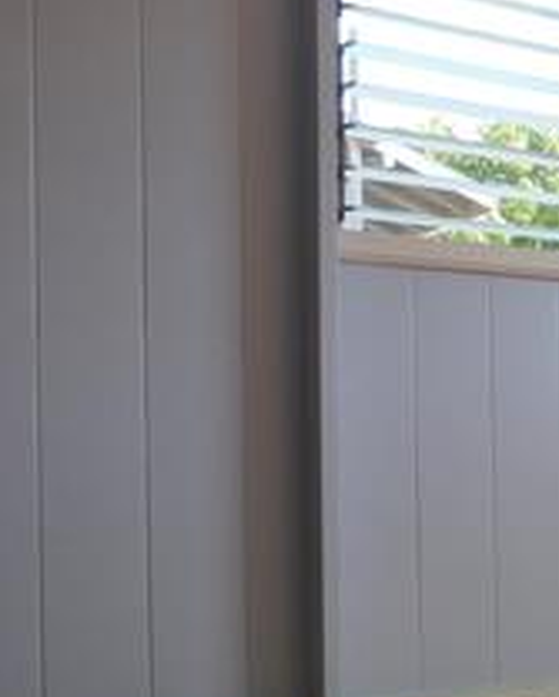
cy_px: 472
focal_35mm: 69
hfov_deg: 18.0
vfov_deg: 27.3
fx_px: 1424
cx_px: 987
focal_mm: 4
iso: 125
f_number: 3
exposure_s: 1/80
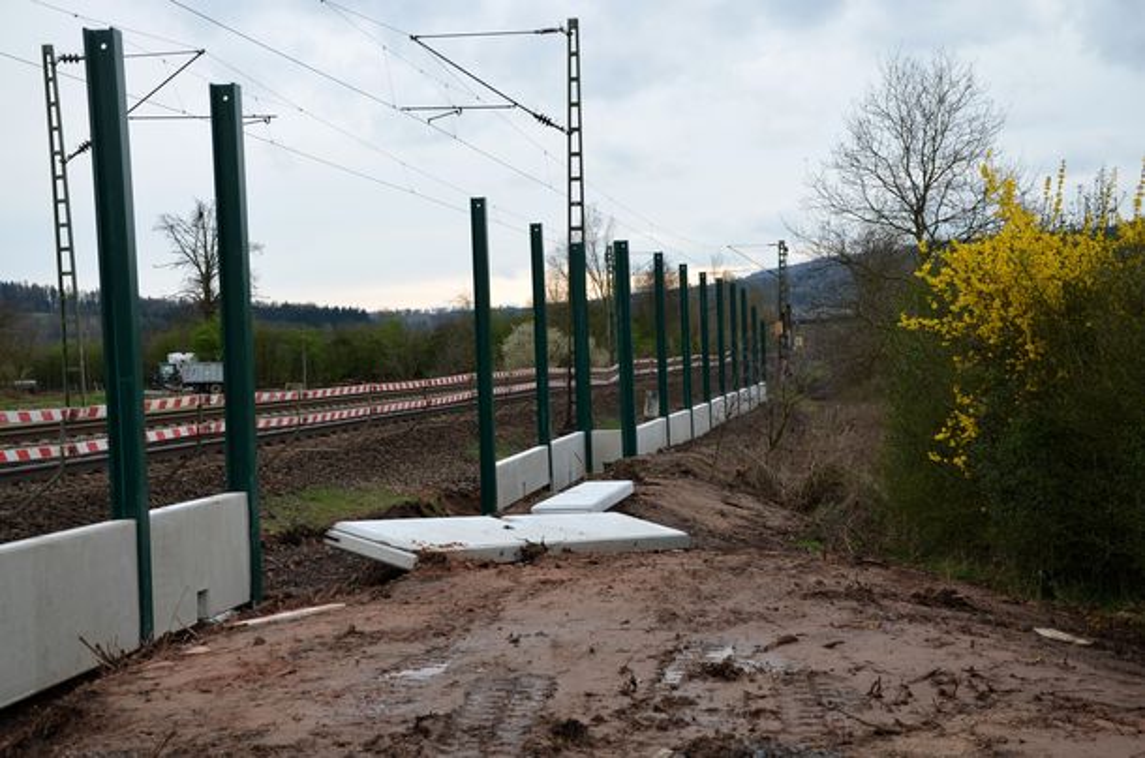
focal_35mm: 57
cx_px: 572
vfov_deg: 23.7
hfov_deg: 35.1
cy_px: 379
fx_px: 1809
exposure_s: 1/200
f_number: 7.1
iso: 160
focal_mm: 38
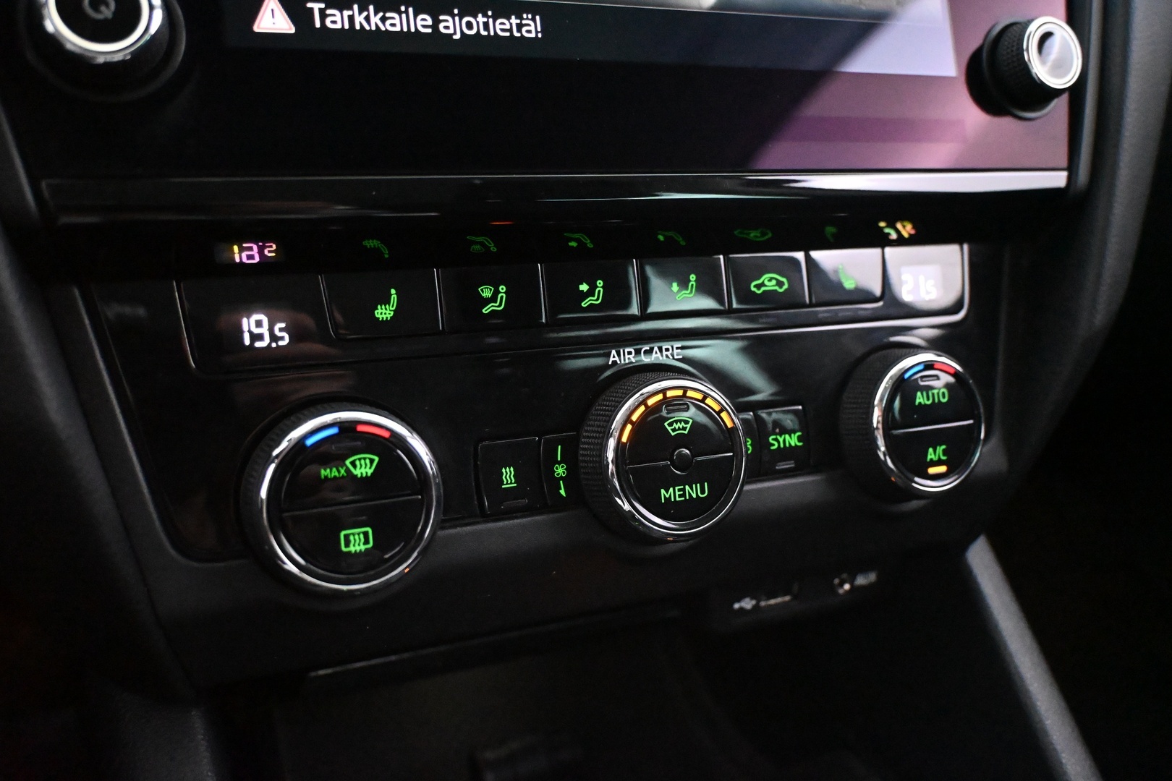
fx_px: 1025
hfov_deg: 59.5
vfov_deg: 41.7
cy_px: 390
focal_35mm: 32
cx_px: 586
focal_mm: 21
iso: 12800
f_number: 4
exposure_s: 1/60
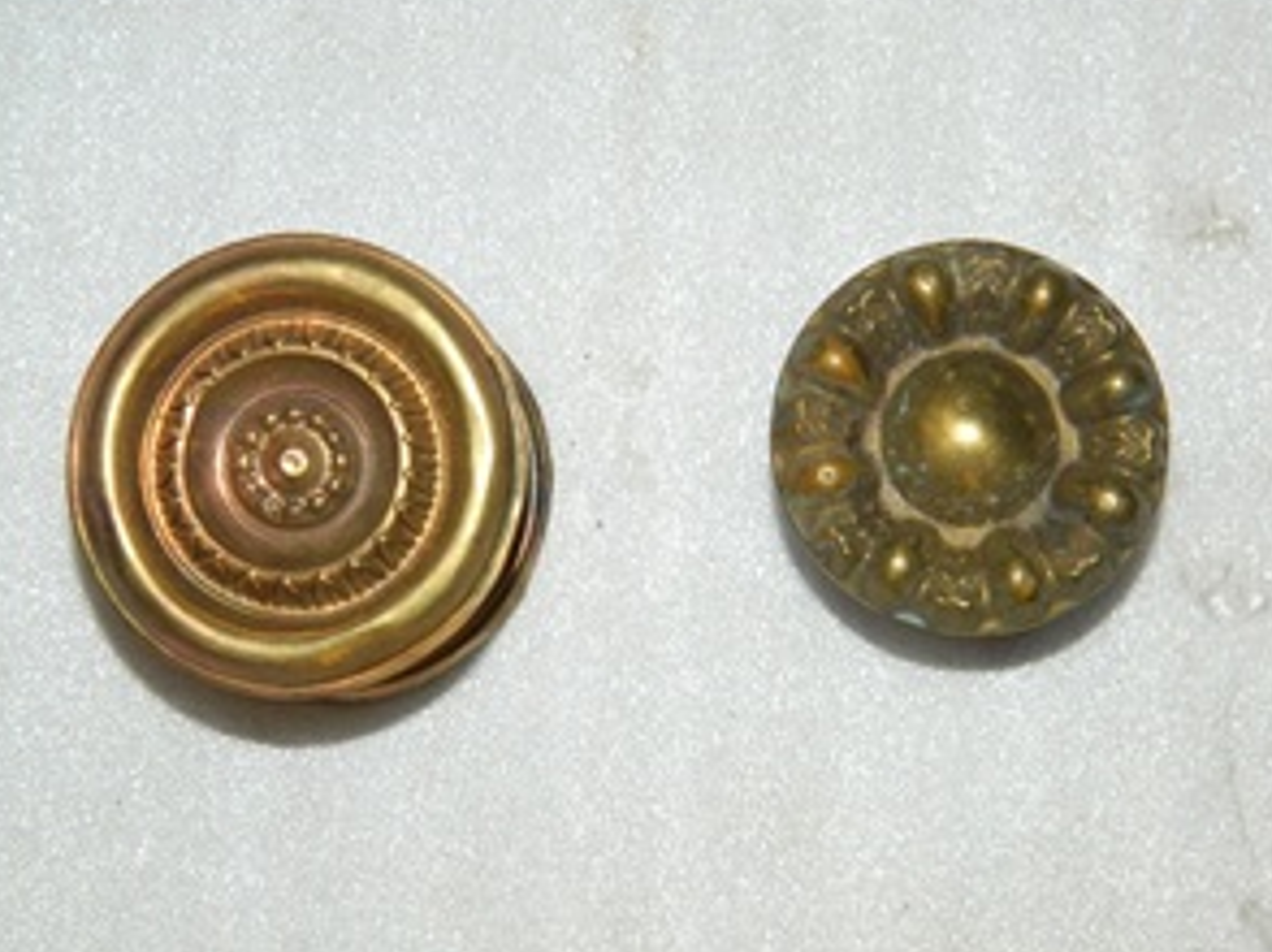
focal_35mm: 67
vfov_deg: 21.9
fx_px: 2460
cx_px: 686
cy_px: 495
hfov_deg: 29.0
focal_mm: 10.2
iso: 200
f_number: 3.8
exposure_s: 1/30
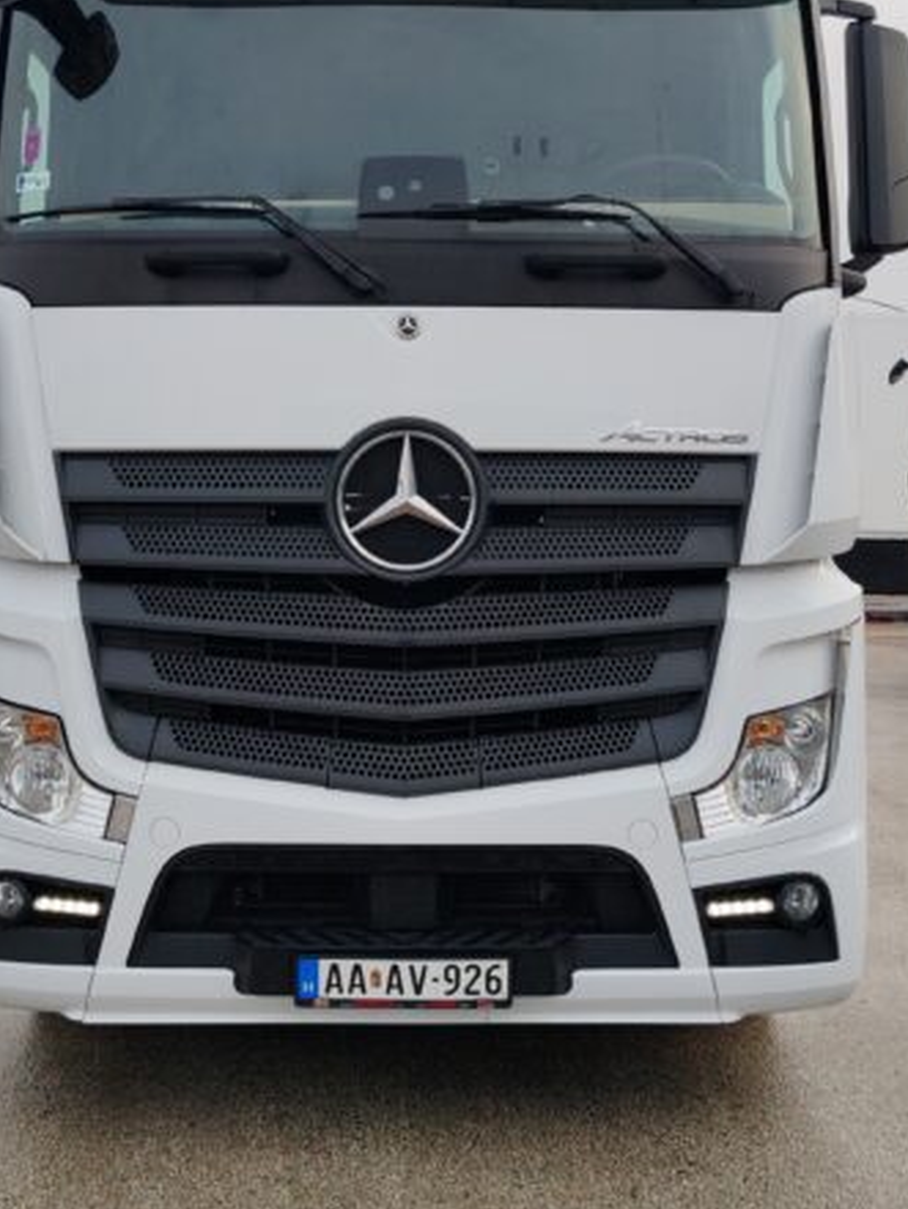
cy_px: 428
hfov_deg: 30.9
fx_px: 1643
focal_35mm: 47
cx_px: 411
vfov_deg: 40.0
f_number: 1.9
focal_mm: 6.12
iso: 50
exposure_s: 1/480
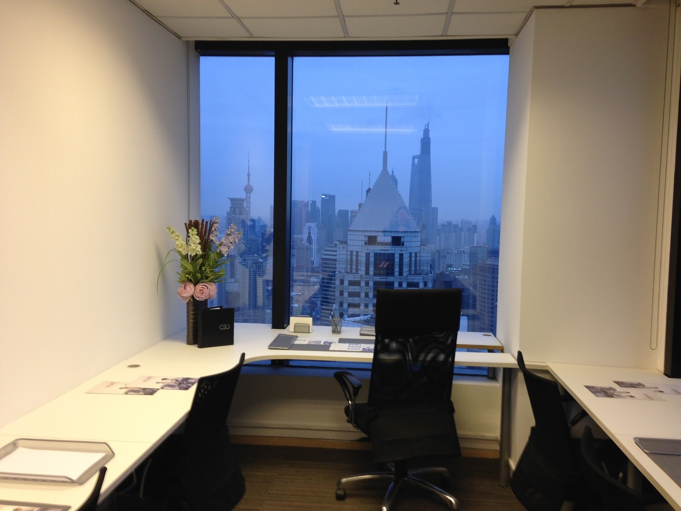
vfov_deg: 42.9
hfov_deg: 55.4
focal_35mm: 33
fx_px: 649
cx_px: 340
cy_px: 256
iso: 64
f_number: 2.4
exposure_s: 1/20
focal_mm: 4.12
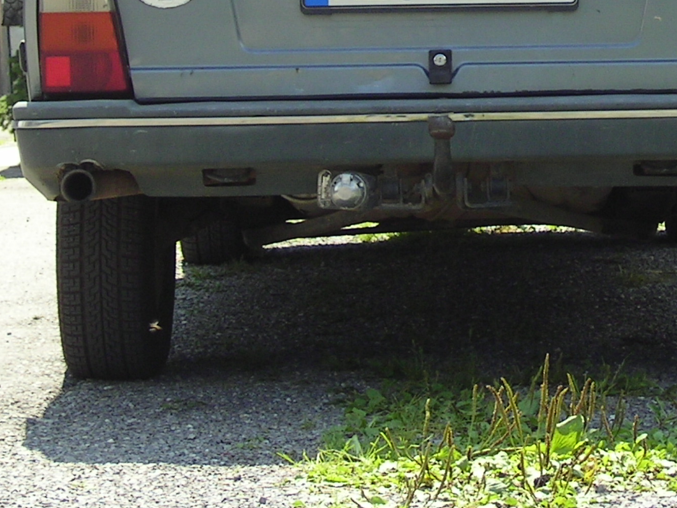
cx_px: 462
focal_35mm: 158
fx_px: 3090
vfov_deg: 9.3
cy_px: -6
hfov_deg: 12.5
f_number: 4
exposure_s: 1/232
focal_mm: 11.4
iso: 50
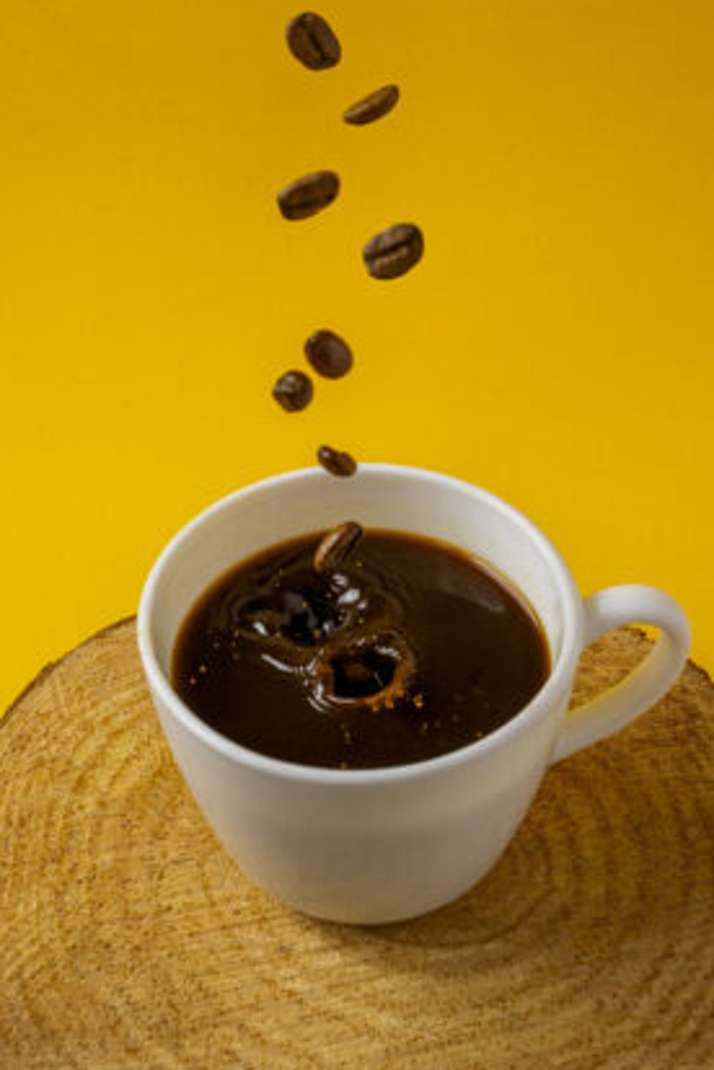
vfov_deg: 26.6
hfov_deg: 17.9
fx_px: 2261
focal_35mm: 76
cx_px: 360
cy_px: 507
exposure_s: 1/400
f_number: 16
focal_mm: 70
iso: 640
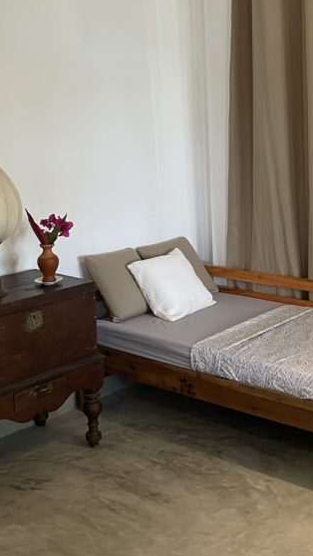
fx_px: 767
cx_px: 172
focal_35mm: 52
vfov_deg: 39.4
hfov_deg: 23.1
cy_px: 188
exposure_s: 1/50
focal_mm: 4.2
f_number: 1.6
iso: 160
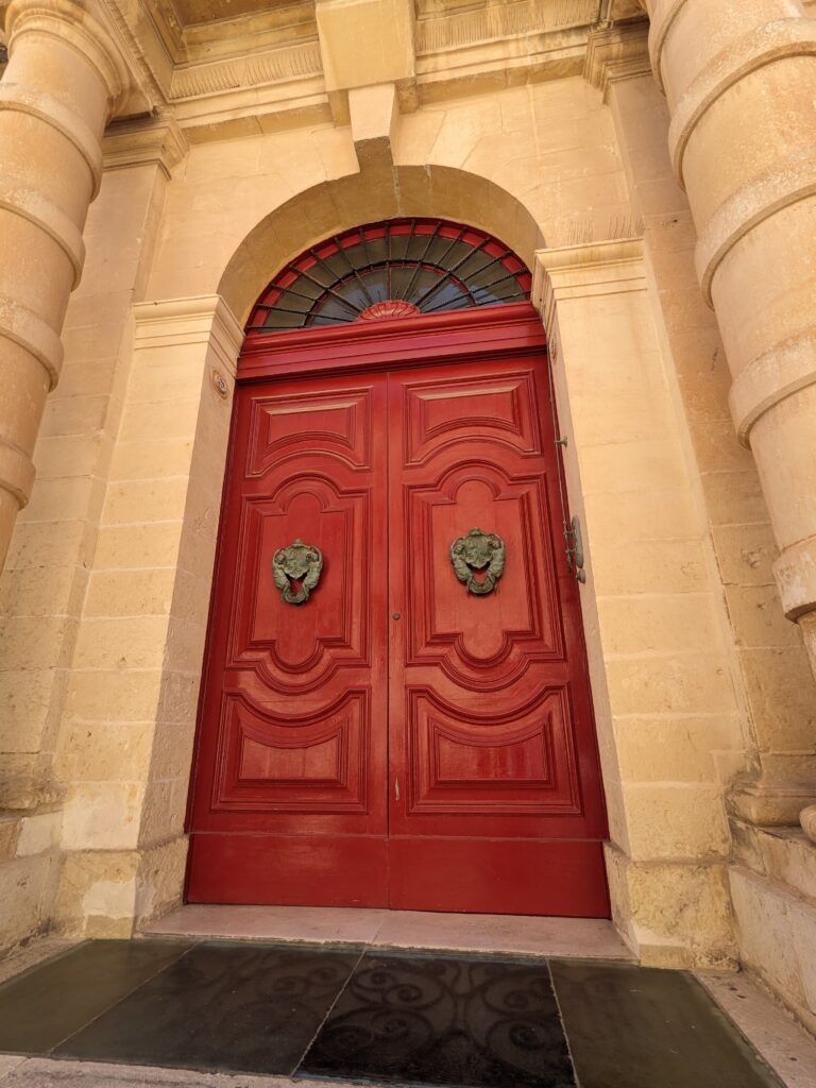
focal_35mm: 16
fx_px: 503
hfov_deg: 78.1
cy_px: 544
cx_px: 408
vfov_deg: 94.5
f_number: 2.2
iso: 36
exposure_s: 1/285
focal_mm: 2.22
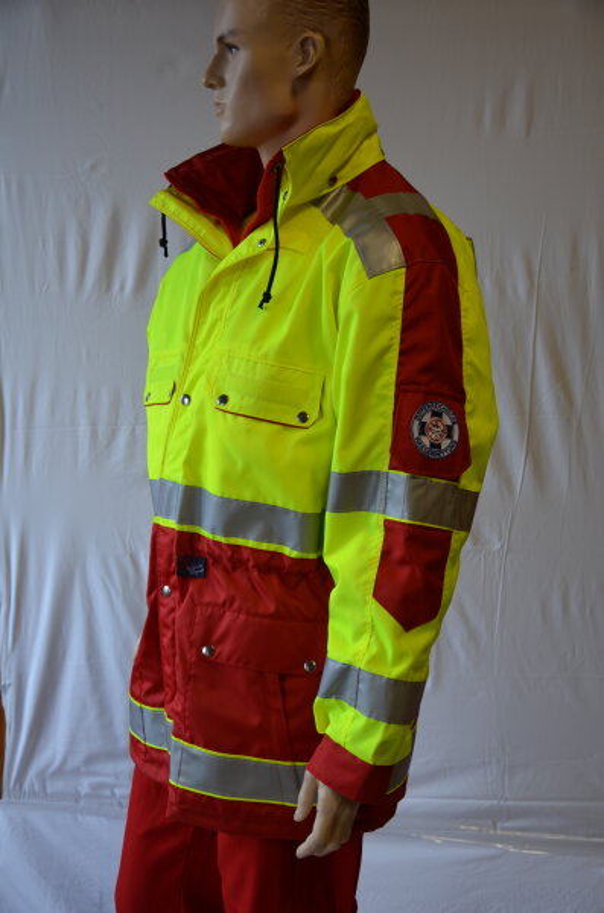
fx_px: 1214
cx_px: 302
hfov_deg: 27.9
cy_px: 456
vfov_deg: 41.2
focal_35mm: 48
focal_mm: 32
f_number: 4.2
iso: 200
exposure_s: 1/50
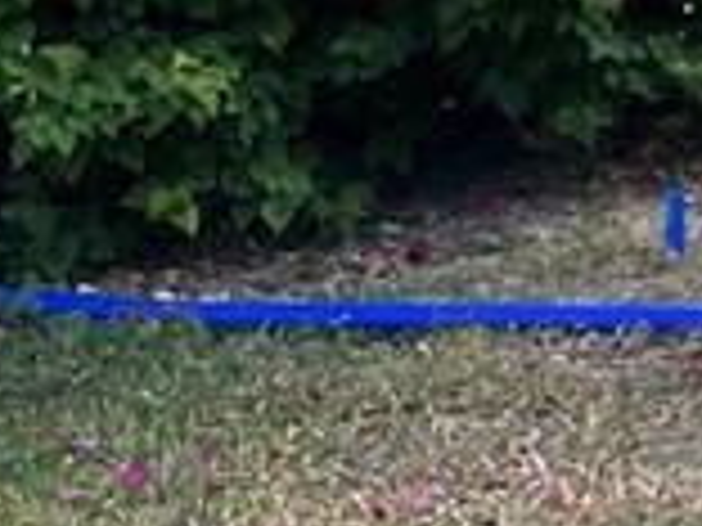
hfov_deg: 9.0
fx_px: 3731
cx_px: 2016
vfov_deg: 7.7
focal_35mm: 184
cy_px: -580
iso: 32
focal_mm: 3.99
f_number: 1.8
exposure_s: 1/287
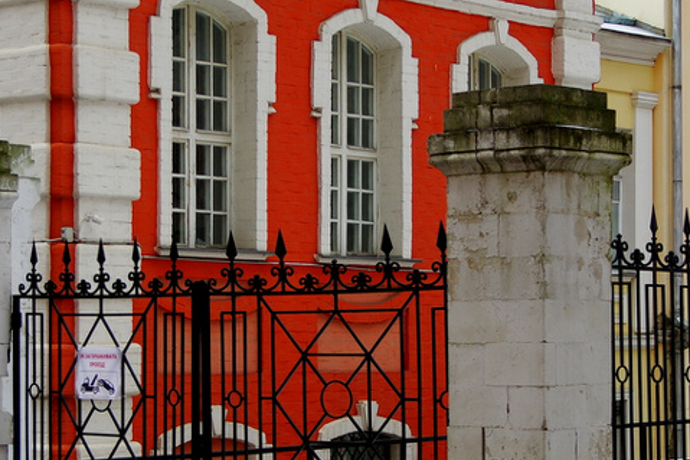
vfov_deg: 12.0
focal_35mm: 114
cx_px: 313
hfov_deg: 17.9
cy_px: 295
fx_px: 2184
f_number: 4
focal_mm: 26
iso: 100
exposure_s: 1/50
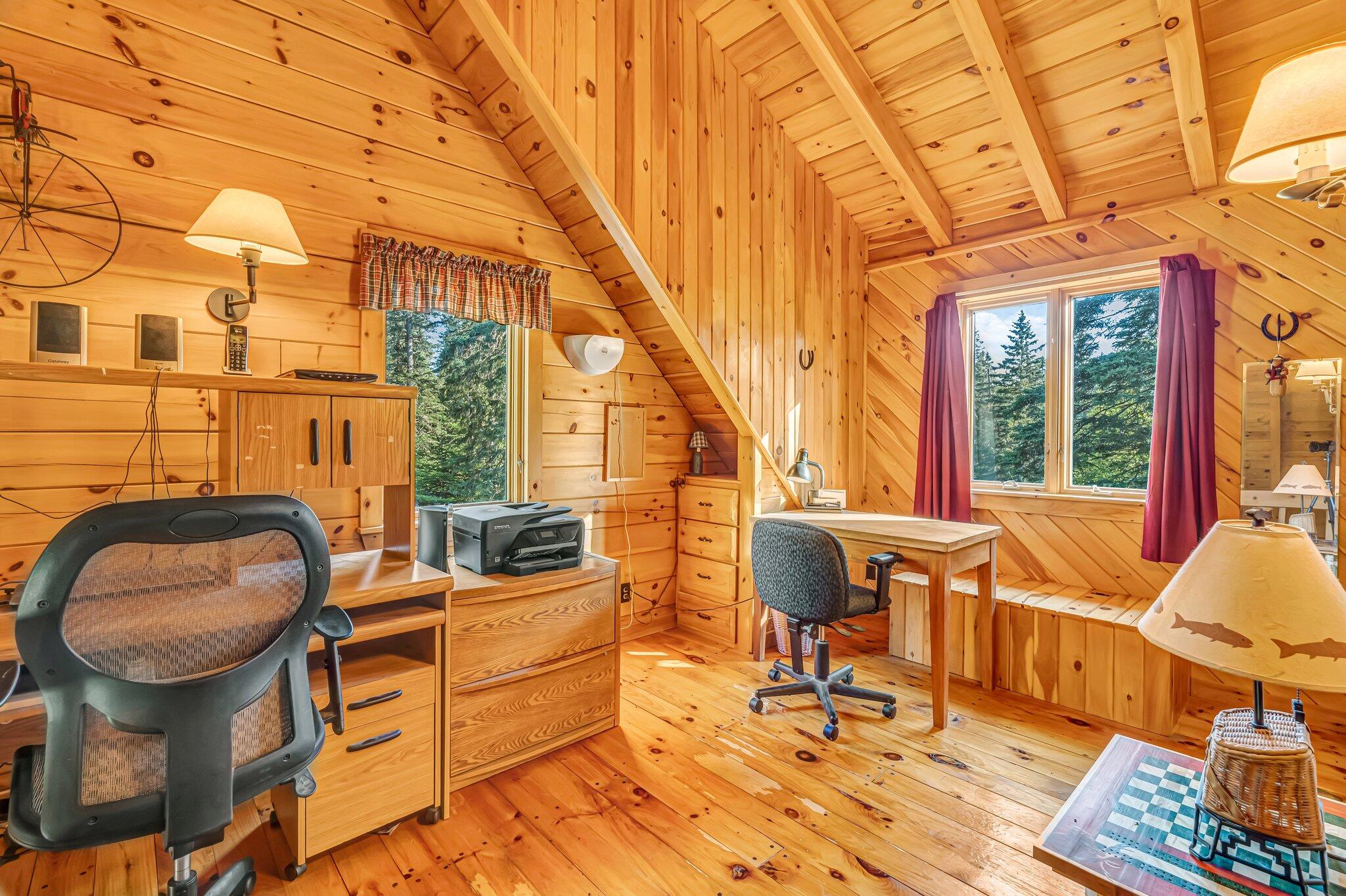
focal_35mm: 16
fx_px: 598
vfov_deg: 73.7
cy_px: 448
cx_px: 673
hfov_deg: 96.8
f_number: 8
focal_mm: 16
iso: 640
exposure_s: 1/6
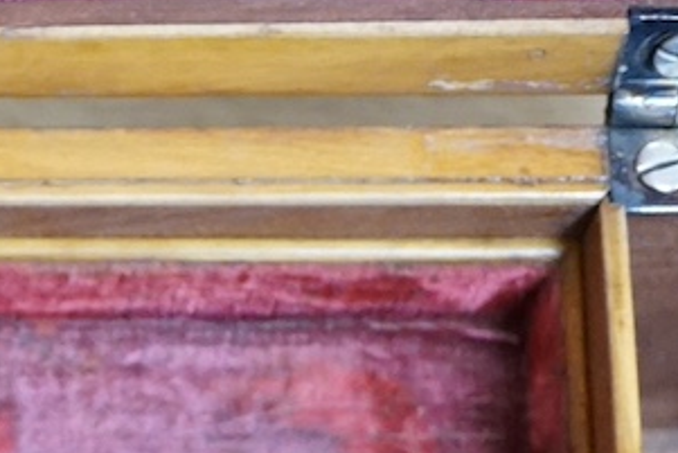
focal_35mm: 168
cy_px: 805
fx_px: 3165
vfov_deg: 7.9
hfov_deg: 11.7
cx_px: -314
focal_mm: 30
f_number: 4
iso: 2500
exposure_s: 1/80
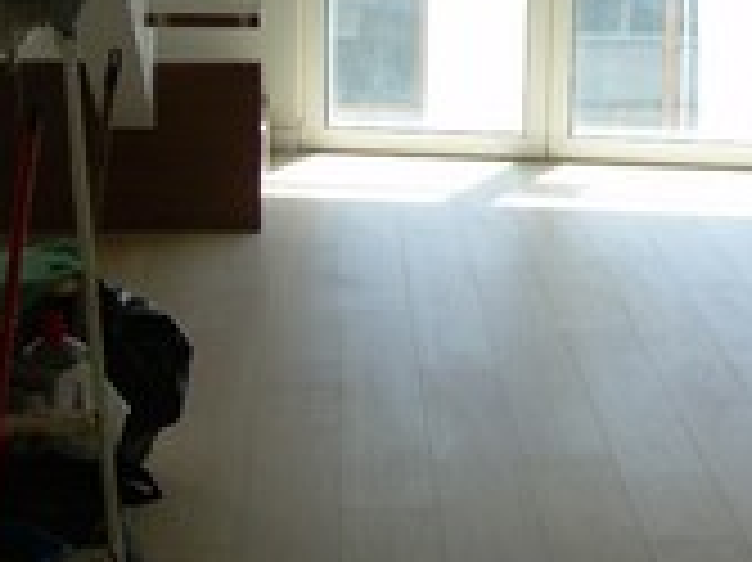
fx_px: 1975
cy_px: 193
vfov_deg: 16.2
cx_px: 662
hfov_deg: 21.1
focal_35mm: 91
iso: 50
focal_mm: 6.3
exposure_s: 1/162
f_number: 2.8
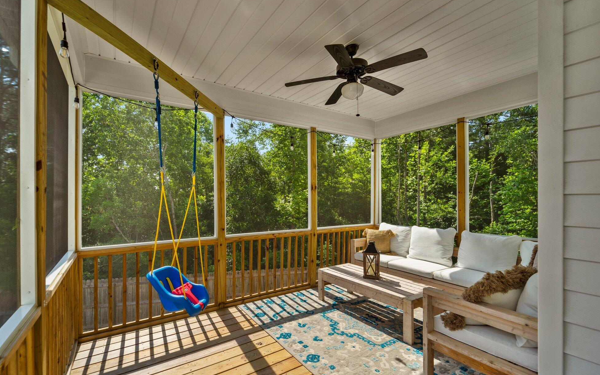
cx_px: 285
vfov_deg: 74.8
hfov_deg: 101.4
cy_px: 192
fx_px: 245
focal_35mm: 15
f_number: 8
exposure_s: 1/125
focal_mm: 14
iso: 100
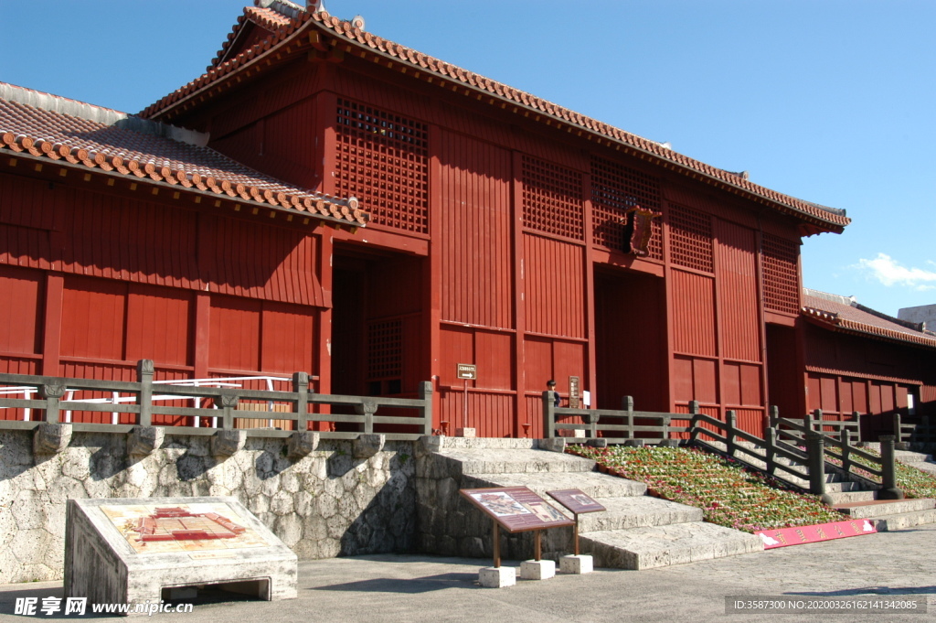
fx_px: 935
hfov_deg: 53.2
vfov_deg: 36.8
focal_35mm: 36
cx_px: 468
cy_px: 312
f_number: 8
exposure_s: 1/250
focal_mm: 24
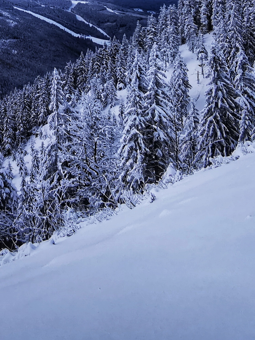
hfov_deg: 26.5
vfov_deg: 31.6
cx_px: 21
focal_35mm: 53
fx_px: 520
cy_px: -43
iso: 50
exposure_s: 1/1140
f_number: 2.2
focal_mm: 2.26
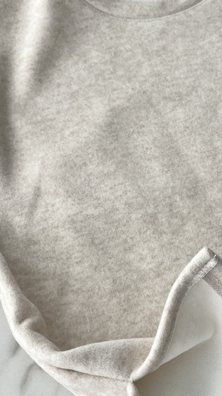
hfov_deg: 23.1
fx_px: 534
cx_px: 186
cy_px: 198
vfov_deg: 40.6
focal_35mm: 51
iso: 50
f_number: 1.6
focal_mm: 5.1
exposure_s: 1/400
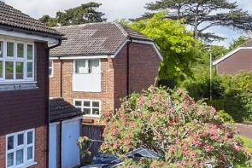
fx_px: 364
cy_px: 122
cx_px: -46
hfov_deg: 32.1
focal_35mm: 52
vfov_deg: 25.8
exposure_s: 1/200
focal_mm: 10
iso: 250
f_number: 9
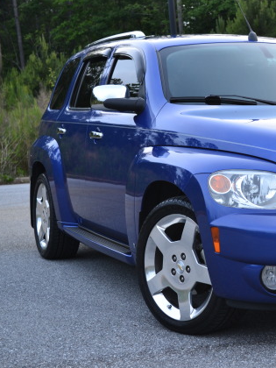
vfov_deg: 25.4
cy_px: 184
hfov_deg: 18.9
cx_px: 246
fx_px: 816
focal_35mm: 77
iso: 400
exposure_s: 1/15
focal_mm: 35
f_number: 6.3
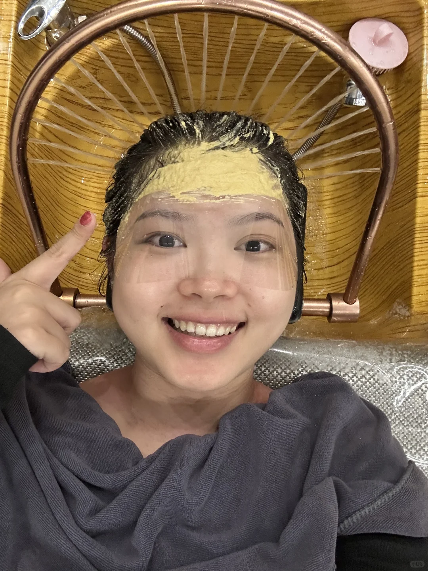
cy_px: 286
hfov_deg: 46.8
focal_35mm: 30
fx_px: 495
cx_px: 214
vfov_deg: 60.0
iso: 200
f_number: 1.9
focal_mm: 2.69
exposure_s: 1/50
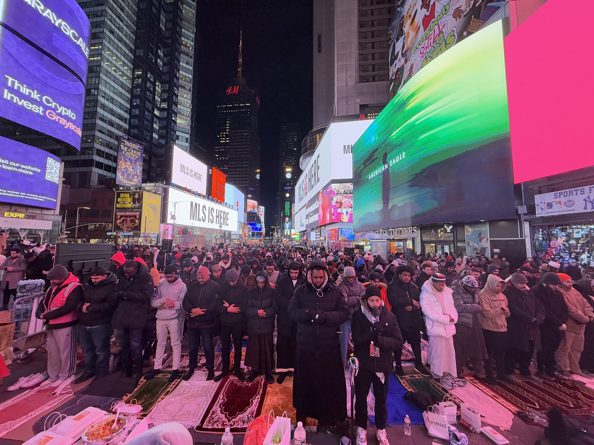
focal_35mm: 14
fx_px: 240
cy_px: 222
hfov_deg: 102.1
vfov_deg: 85.7
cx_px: 297
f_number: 2.2
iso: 125
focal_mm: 2.22
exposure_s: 1/100
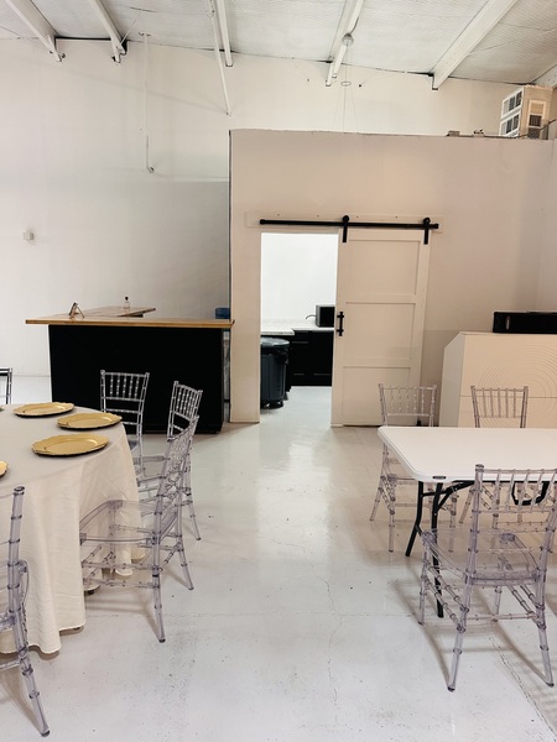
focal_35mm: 24
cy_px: 371
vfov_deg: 71.6
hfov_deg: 56.8
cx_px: 278
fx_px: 515
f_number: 1.78
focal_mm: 6.86
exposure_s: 1/60
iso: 250
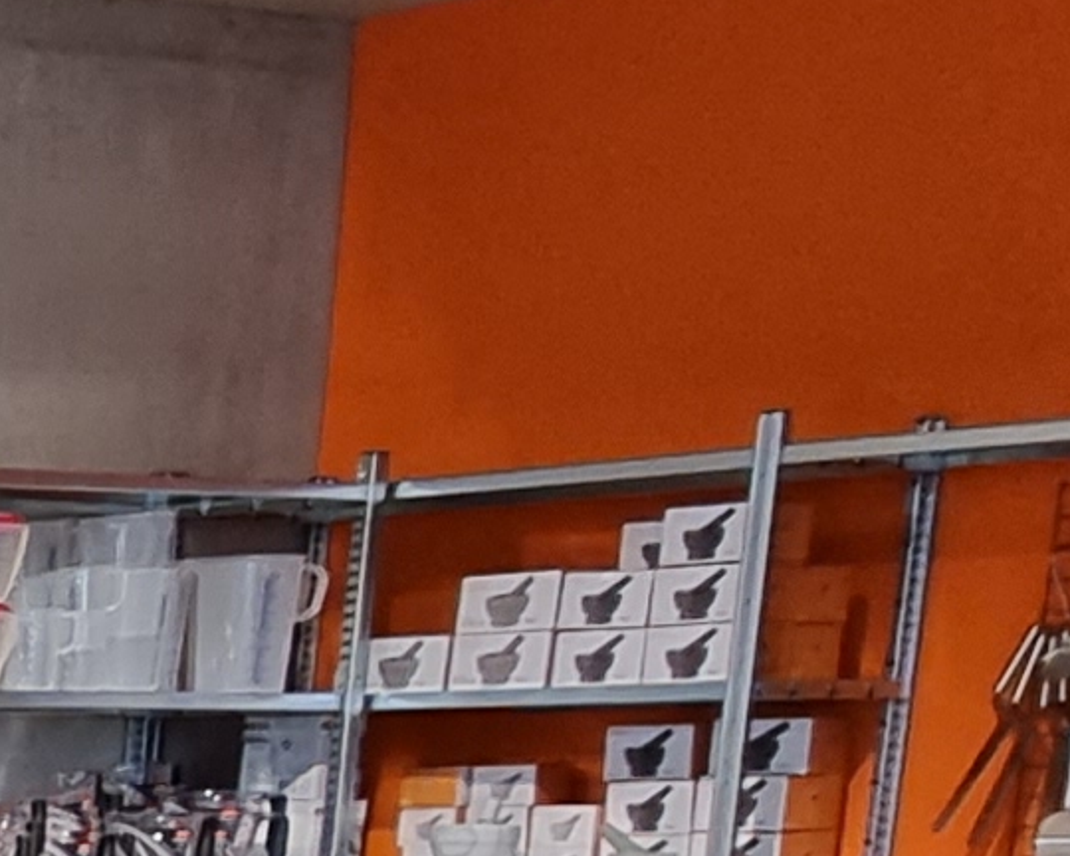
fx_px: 2977
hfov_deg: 11.7
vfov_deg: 15.0
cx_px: -2083
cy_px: 1332
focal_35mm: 94
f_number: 2.2
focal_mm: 2.2
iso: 160
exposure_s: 1/50
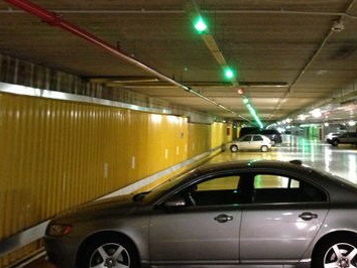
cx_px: 226
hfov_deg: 35.3
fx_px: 557
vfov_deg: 26.8
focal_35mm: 54
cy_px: 74
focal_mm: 4.13
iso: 640
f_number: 2.4
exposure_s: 1/15
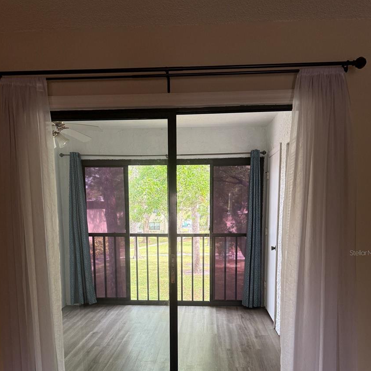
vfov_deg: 52.8
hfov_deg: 54.0
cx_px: 184
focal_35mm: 30
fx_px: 364
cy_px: 253
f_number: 1.78
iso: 200
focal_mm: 6.76
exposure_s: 1/90
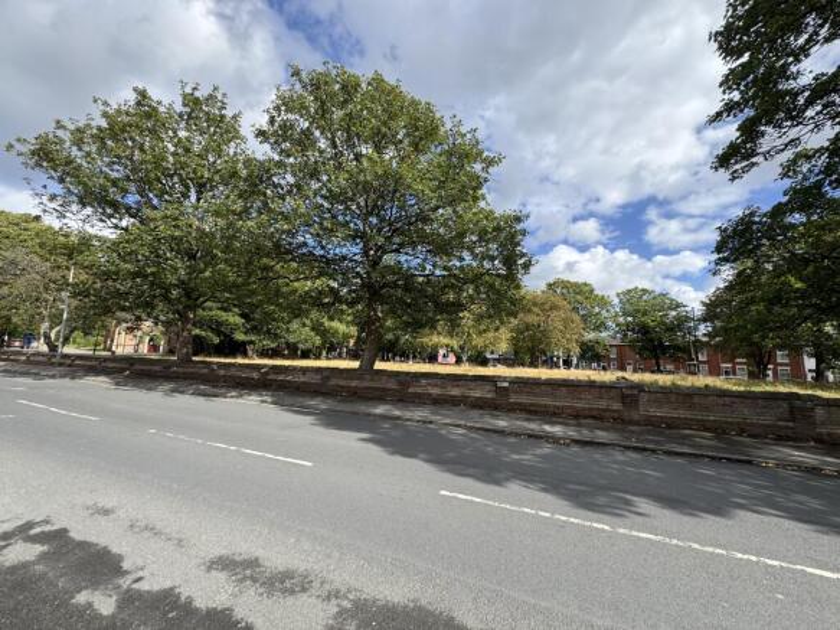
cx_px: 420
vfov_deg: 85.7
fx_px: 340
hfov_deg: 102.1
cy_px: 315
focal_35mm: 14
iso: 50
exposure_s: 1/796
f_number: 2.2
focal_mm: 2.22
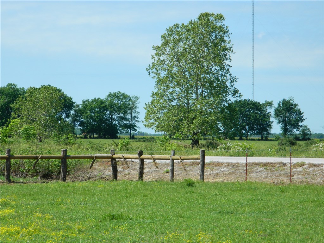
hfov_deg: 11.2
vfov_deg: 8.4
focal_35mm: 177
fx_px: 1657
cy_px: 122
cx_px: 162
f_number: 5.1
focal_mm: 31.8
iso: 110
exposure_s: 1/500
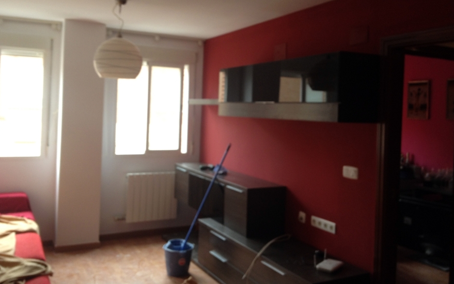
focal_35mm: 38
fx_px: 470
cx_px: 227
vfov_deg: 33.4
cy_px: 112
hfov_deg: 51.6
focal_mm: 4.28
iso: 80
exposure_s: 1/30
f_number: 2.4
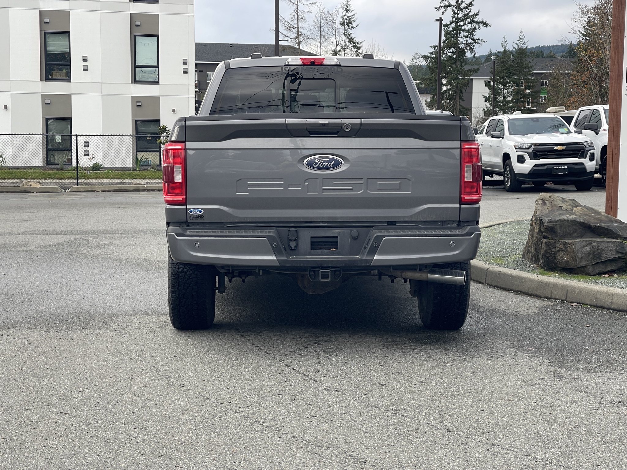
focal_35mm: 64
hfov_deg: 30.3
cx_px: 314
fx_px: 1159
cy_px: 235
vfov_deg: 22.9
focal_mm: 7.5
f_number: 2.2
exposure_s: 1/167
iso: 20
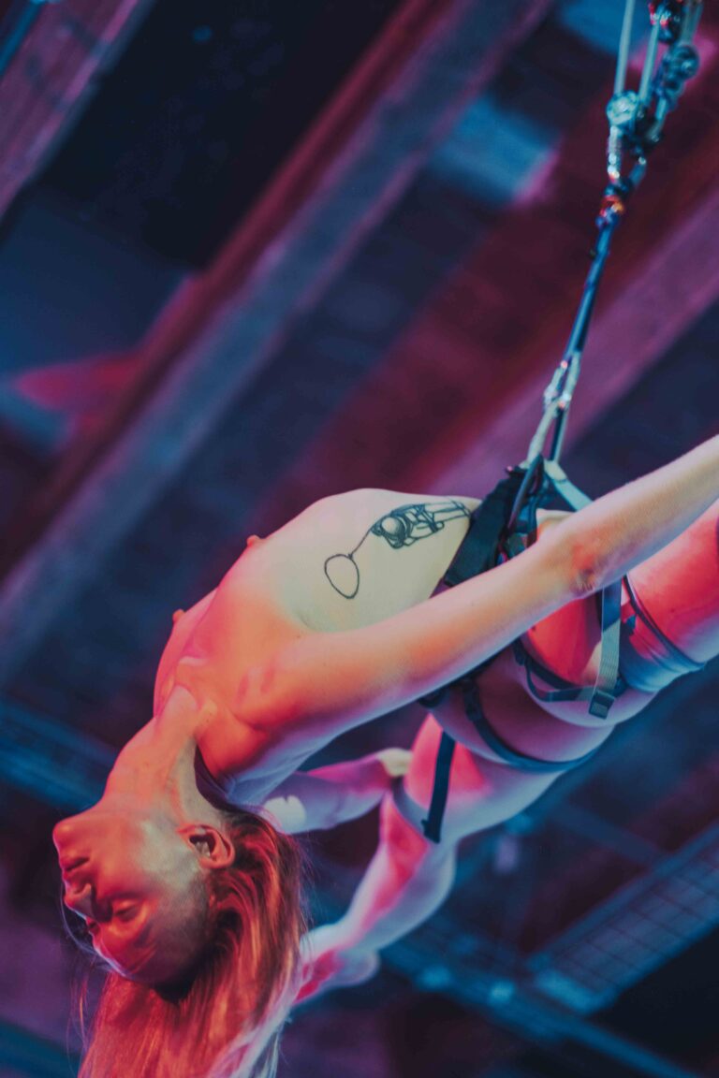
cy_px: 539
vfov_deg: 24.2
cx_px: 360
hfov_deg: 16.3
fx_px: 2516
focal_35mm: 84
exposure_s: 1/160
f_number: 1.2
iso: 640
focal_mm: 56
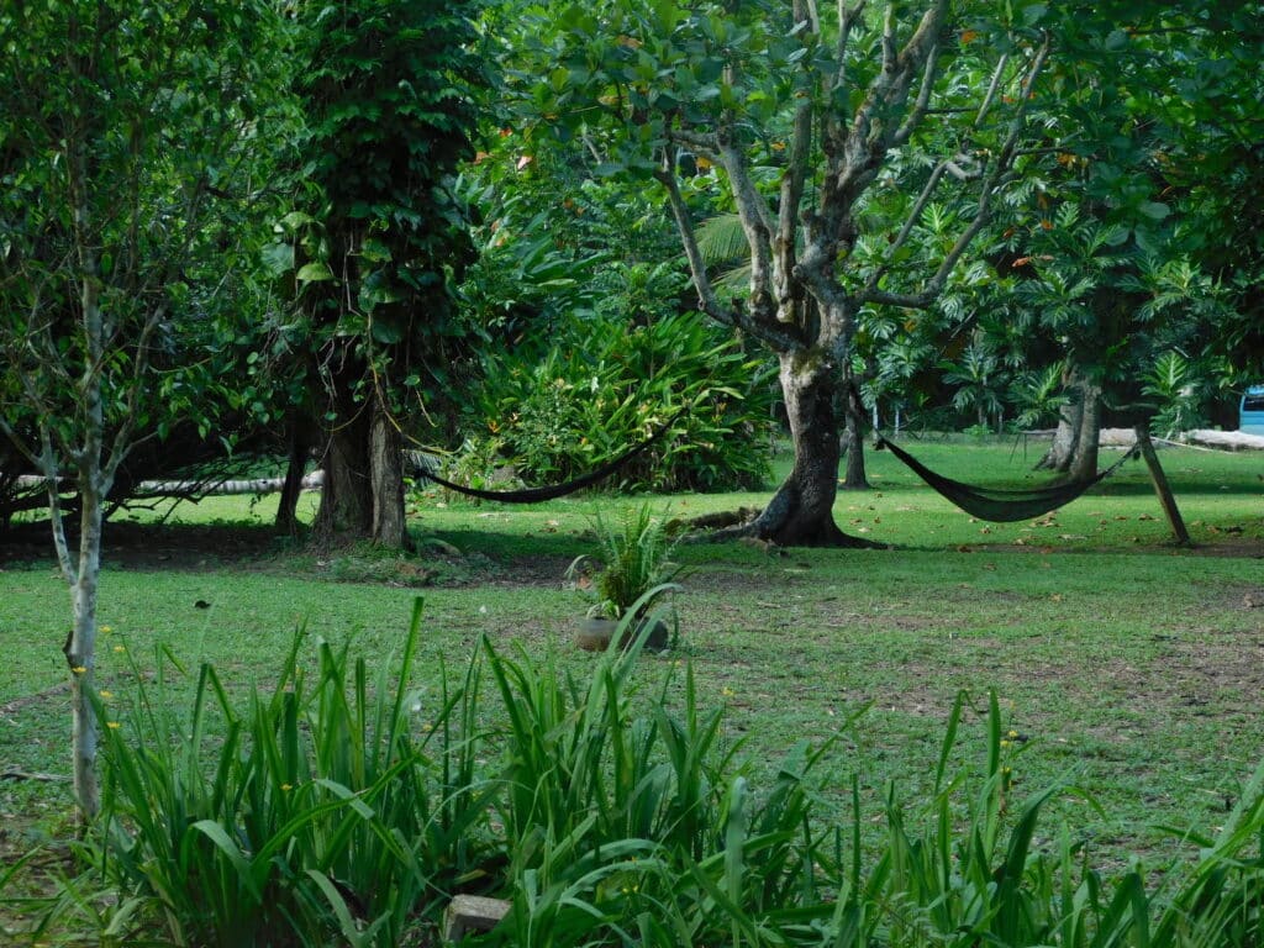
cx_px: 632
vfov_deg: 18.4
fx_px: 2921
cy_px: 474
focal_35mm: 80
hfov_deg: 24.4
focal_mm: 14.2
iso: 160
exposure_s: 1/60
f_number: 4.4
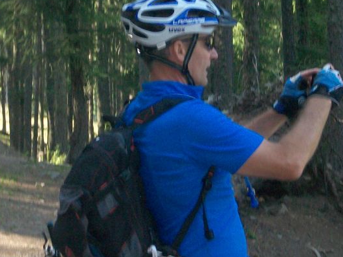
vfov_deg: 9.6
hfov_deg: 12.8
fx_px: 1525
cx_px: 229
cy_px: 102
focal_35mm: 154
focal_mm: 17.1
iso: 160
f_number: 5.1
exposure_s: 1/100
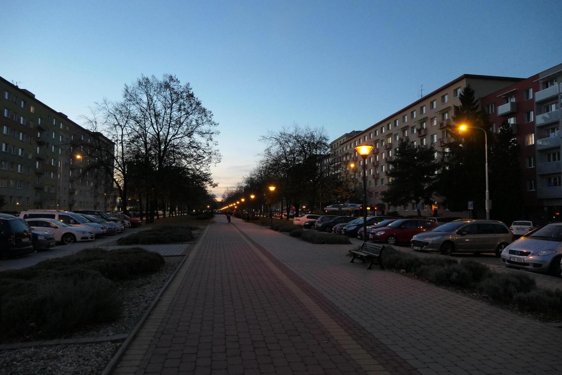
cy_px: 188
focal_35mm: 24
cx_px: 281
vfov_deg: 53.1
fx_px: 375
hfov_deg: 73.7
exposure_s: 1/60
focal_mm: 8.8
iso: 1250
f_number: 3.3
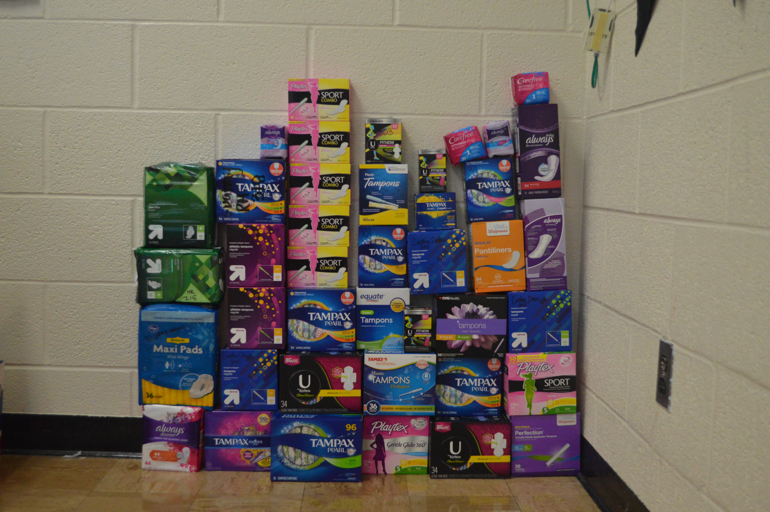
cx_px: 385
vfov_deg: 34.1
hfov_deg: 49.6
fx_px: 833
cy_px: 256
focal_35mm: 39
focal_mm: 26
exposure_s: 1/200
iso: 2200
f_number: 4.2
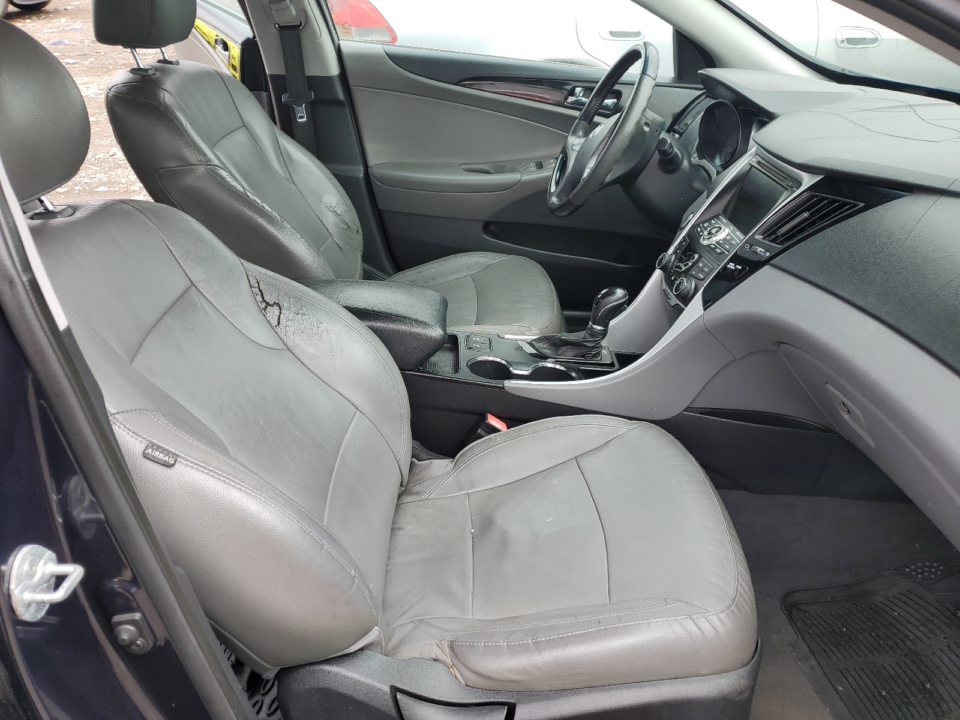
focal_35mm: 26
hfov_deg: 67.3
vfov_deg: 53.1
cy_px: 360
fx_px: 721
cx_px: 480
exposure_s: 1/357
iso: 50
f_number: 1.5
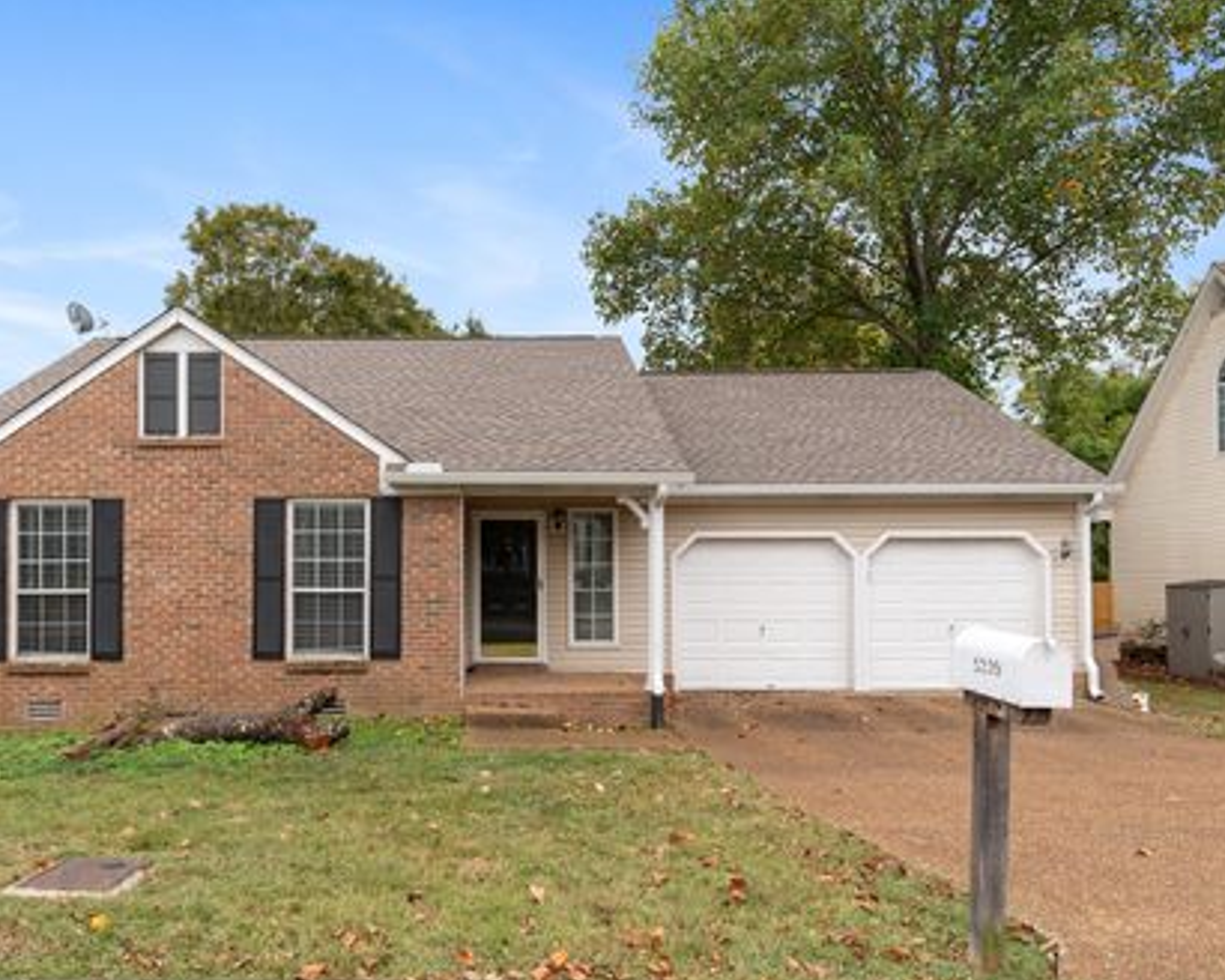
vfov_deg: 58.8
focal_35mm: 24
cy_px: 494
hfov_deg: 69.7
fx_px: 870
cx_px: 502
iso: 200
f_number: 6.3
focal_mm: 14
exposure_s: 1/80
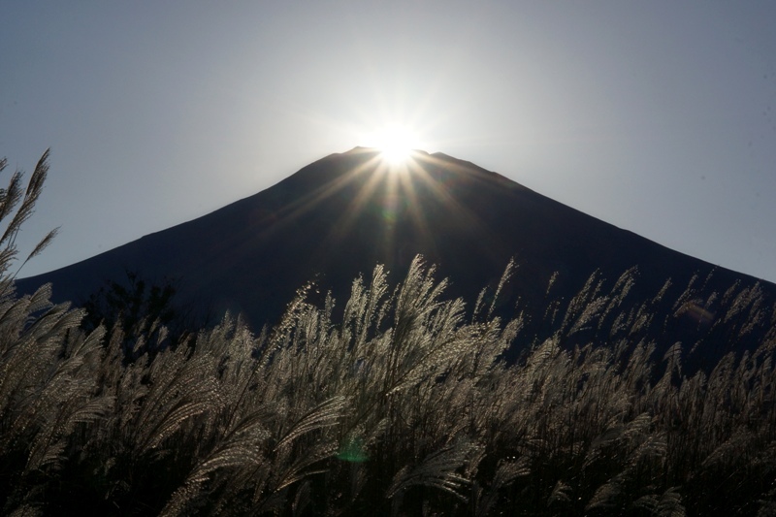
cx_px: 388
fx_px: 1455
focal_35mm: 68
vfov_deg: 20.2
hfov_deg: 29.9
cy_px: 258
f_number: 29
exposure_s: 1/400
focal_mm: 45
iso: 200
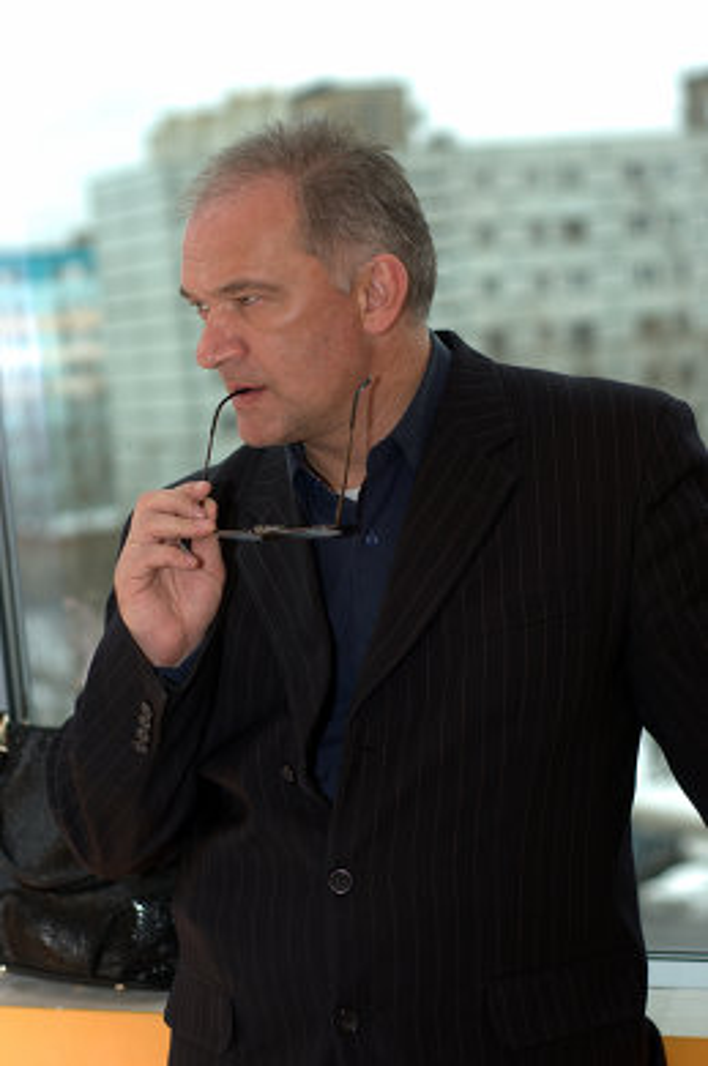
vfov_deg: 27.0
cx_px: 354
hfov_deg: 18.1
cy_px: 533
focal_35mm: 75
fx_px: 2218
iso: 200
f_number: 2.5
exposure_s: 1/200
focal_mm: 50
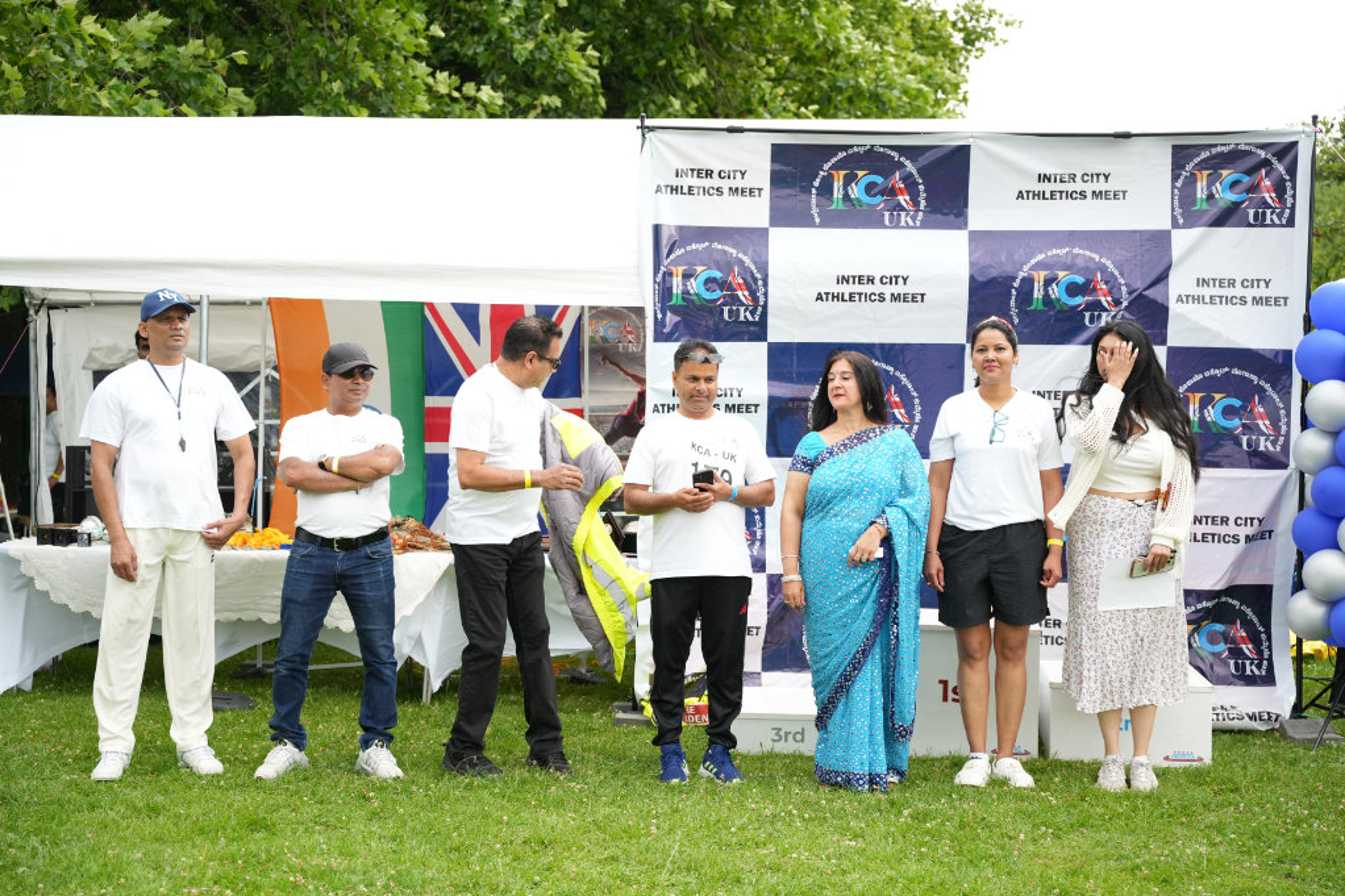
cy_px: 448
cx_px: 672
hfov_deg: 42.3
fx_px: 1737
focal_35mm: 46
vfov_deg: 28.9
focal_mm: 46.5
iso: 400
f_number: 2.8
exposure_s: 1/800
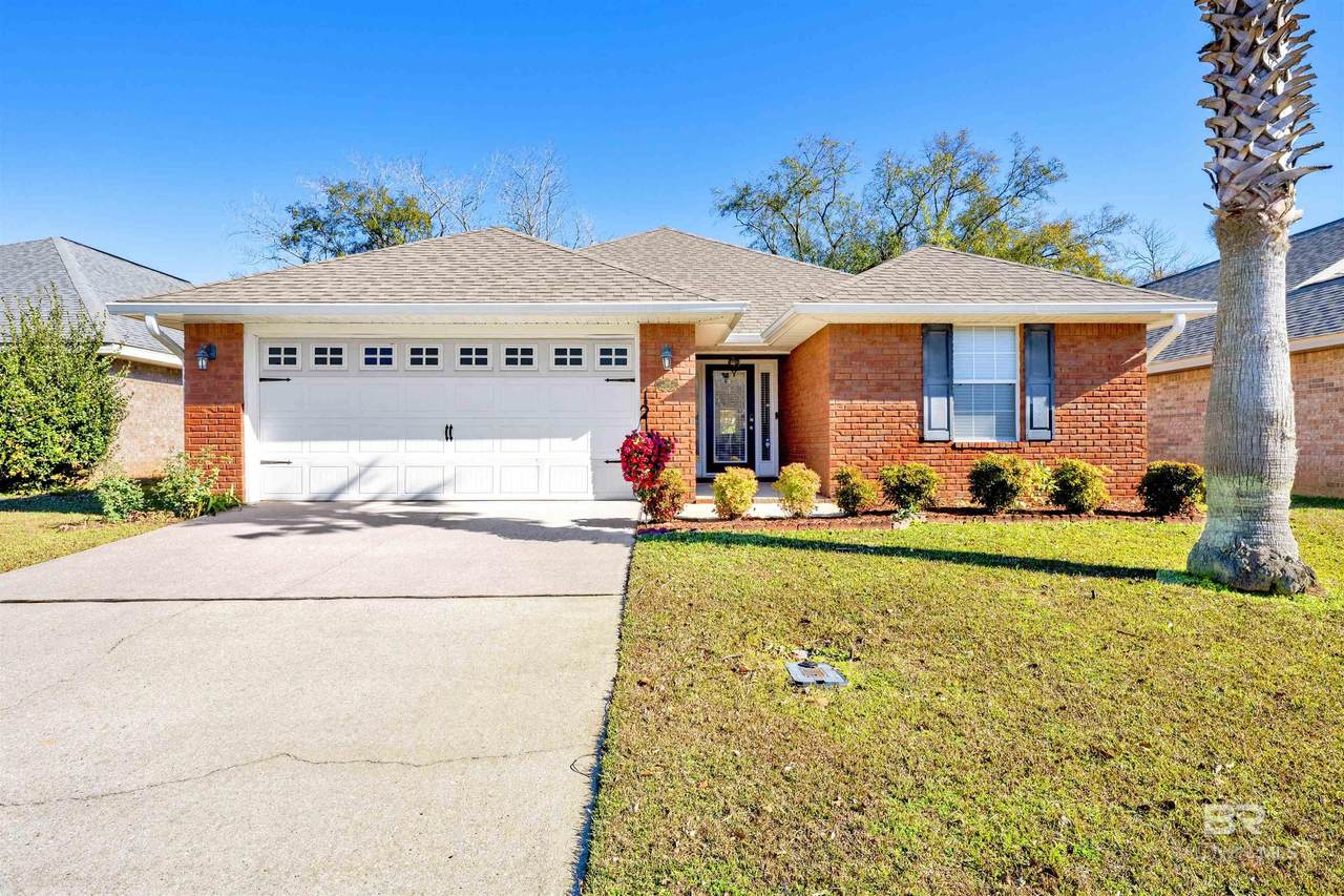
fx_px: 653
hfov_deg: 91.6
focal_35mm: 18
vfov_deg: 68.9
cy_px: 448
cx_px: 672
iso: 500
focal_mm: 17.5
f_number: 11
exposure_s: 1/800
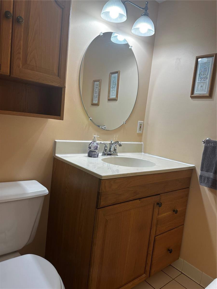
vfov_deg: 71.6
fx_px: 201
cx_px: 108
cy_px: 144
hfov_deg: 56.8
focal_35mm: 24
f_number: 1.78
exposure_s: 1/125
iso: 64
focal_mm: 6.86
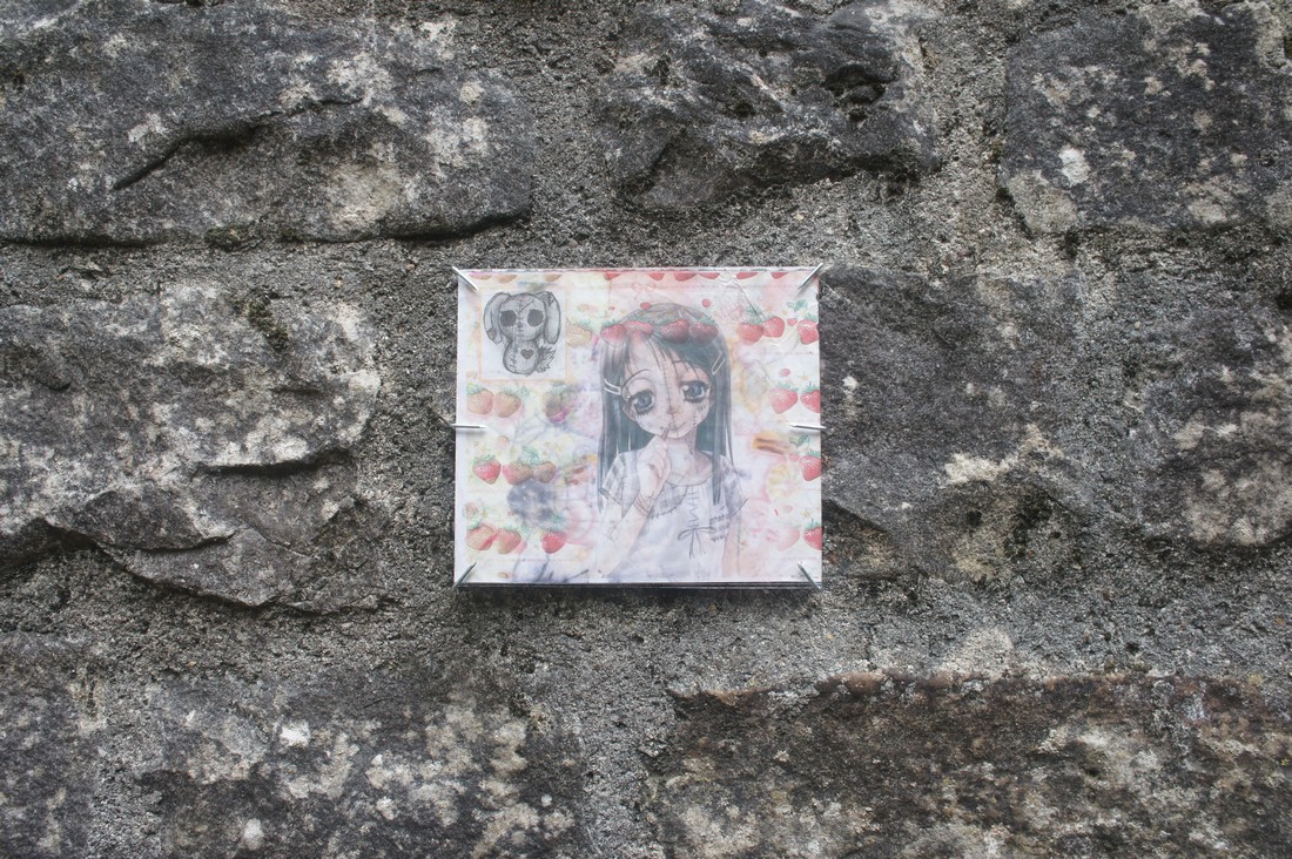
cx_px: 646
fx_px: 1076
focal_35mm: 30
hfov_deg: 62.0
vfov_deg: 43.6
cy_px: 430
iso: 200
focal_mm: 20
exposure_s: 1/80
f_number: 5.6
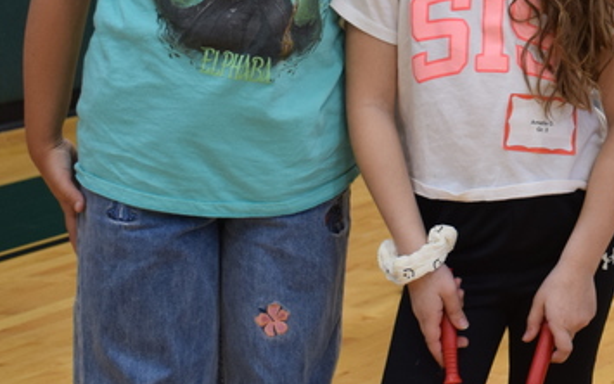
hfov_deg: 13.6
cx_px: 720
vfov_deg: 8.6
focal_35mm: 150
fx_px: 2510
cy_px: -110
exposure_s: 1/60
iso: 500
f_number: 4.2
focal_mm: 34
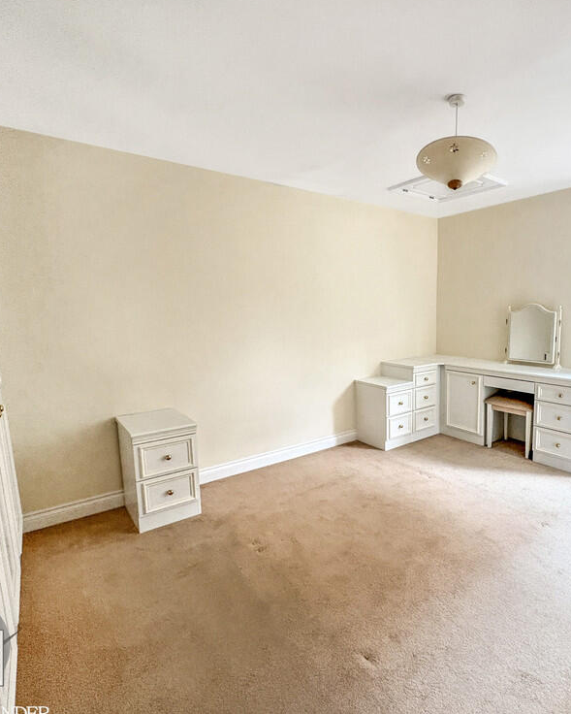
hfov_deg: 69.1
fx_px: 401
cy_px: 366
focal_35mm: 19
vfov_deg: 83.3
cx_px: 374
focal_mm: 2.22
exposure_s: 1/60
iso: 500
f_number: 2.2
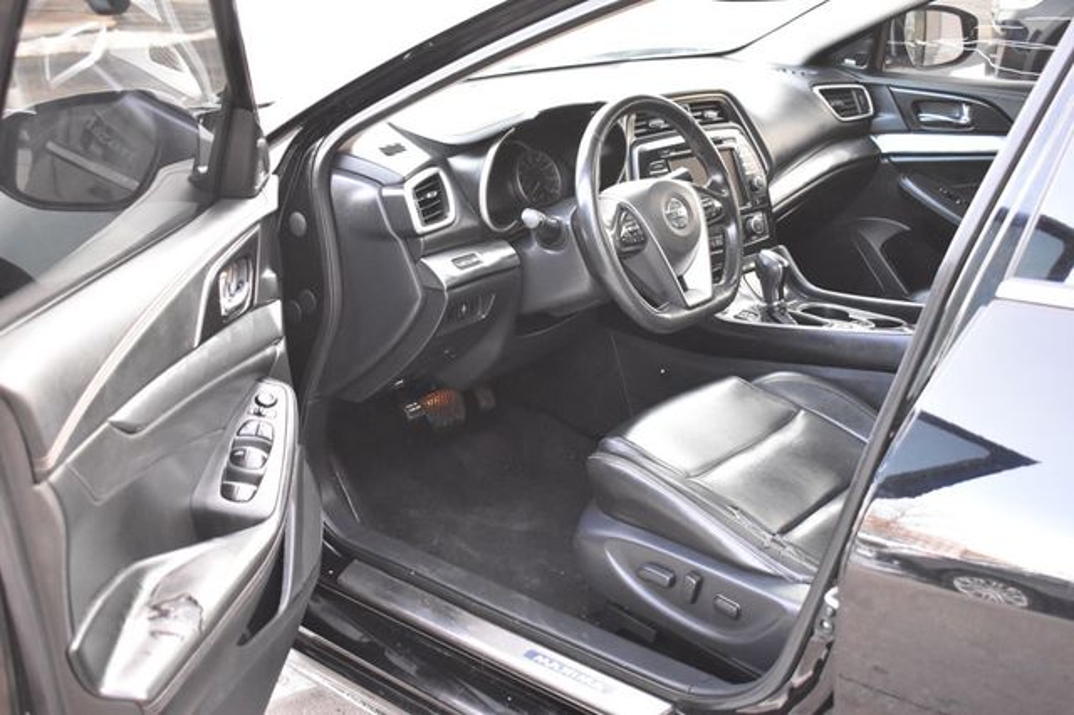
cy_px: 358
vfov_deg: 30.8
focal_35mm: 44
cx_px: 537
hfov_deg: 45.0
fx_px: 1297
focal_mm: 29
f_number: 4.2
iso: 3200
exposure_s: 1/125
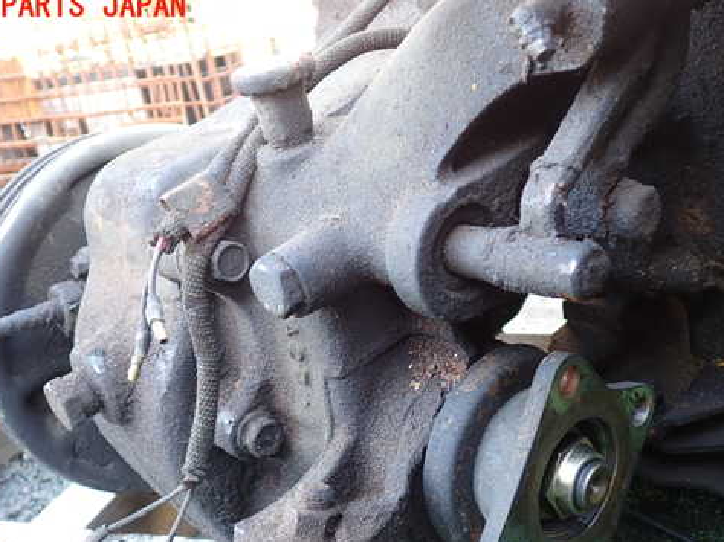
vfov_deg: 37.5
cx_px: 367
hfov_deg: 49.0
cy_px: 331
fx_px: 794
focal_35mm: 38
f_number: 2.3
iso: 200
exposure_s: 1/60
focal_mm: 5.4
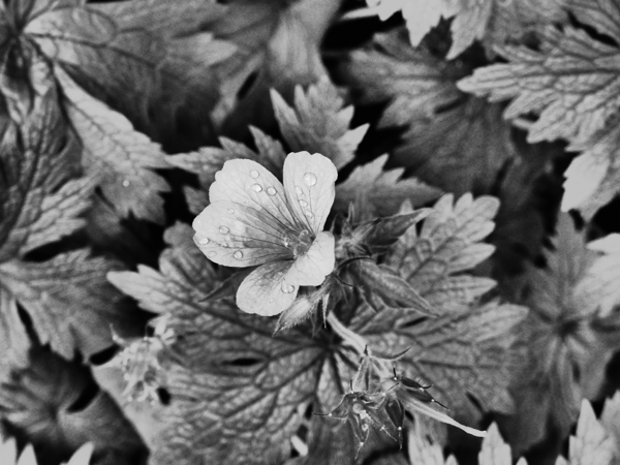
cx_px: 310
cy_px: 232
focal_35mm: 87
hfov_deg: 22.5
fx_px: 1558
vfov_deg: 17.0
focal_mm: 15.6
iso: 320
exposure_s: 1/80
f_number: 4.6
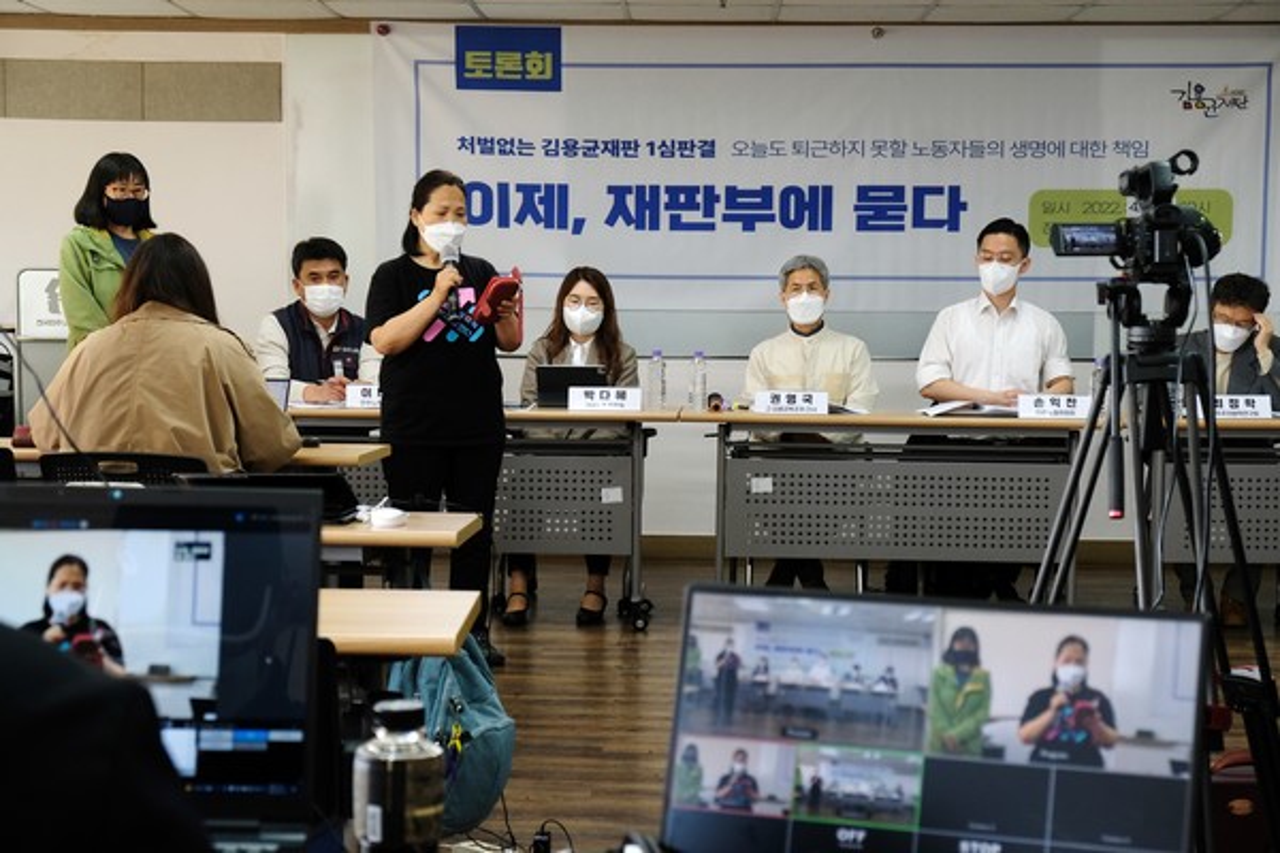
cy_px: 426
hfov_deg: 31.4
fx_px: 2275
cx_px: 640
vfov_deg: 21.2
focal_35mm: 64
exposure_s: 1/125
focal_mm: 42.5
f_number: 7.1
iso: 1000
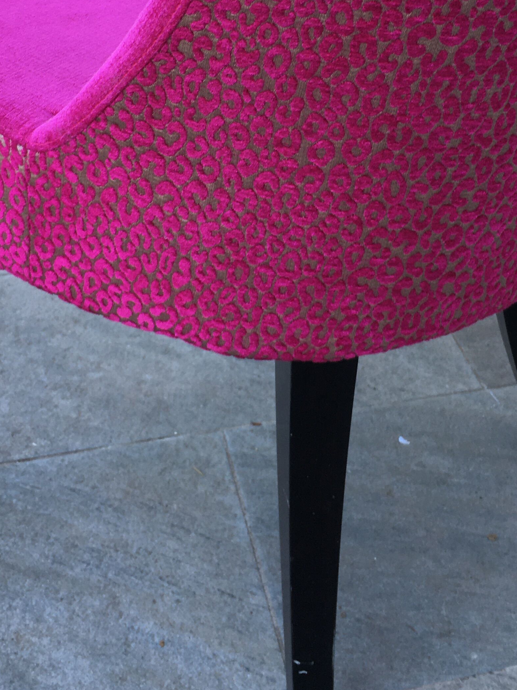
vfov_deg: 33.5
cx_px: 287
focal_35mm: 56
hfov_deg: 26.1
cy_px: 157
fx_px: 1115
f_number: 2.2
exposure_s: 1/50
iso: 25
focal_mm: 4.15
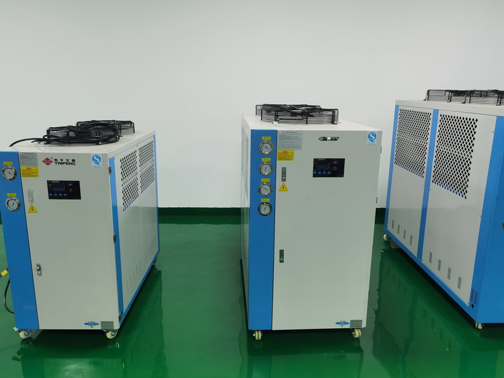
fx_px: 393
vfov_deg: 51.4
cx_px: 252
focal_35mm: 27
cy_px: 189
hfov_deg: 65.3
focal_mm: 6.71
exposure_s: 1/100
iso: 125
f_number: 1.9
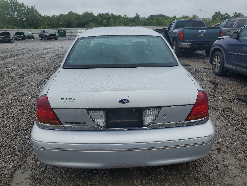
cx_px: 124
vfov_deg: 53.1
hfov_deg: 67.3
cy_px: 93
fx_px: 186
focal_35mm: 26
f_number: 1.5
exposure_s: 1/2000
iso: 50
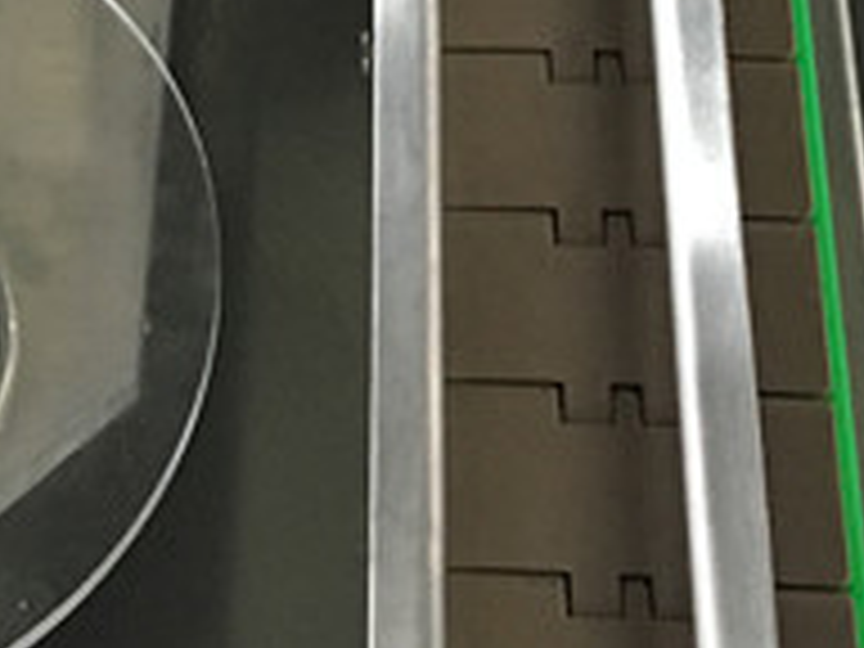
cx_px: 14
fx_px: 3020
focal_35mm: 121
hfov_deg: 16.0
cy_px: -806
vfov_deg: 10.8
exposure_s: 1/33
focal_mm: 4.15
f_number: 2.2
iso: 160
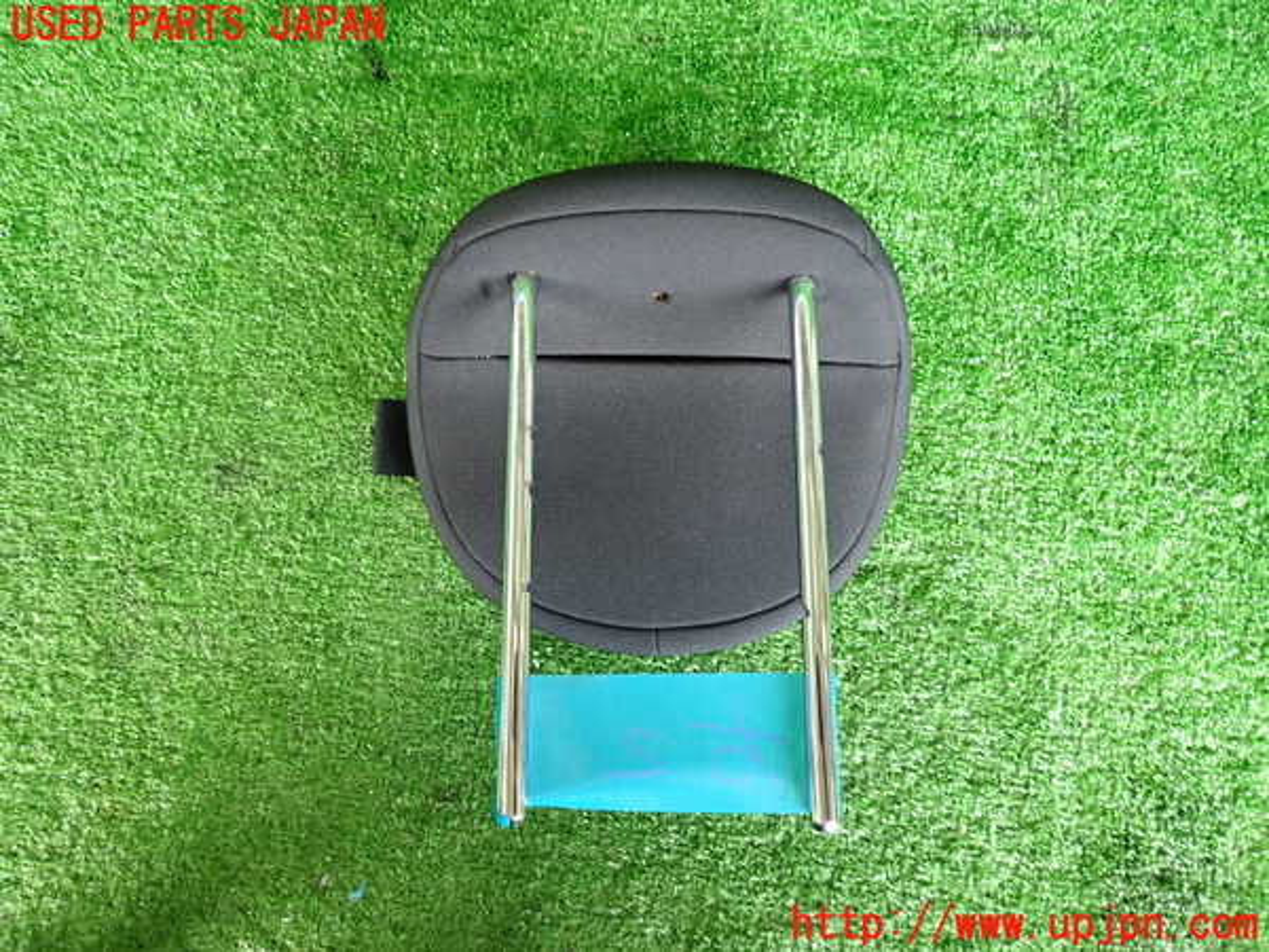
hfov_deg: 69.4
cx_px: 634
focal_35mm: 25
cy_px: 476
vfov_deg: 54.9
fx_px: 916
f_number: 2
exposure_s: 1/60
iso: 200
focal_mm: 4.5
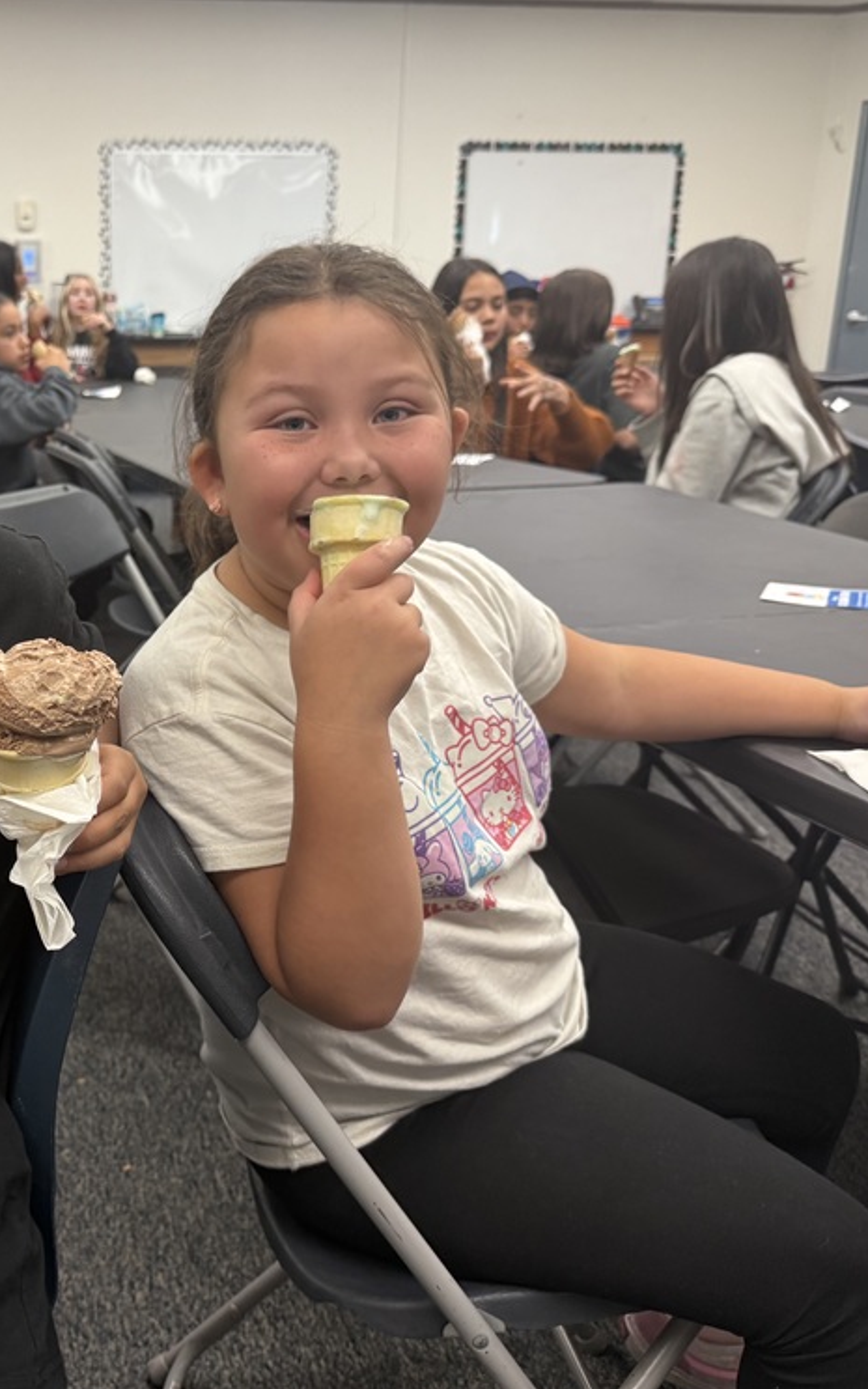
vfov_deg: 55.3
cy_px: 694
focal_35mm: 35
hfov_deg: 34.5
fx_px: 1325
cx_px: 112
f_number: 1.78
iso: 200
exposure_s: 1/120
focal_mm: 6.76
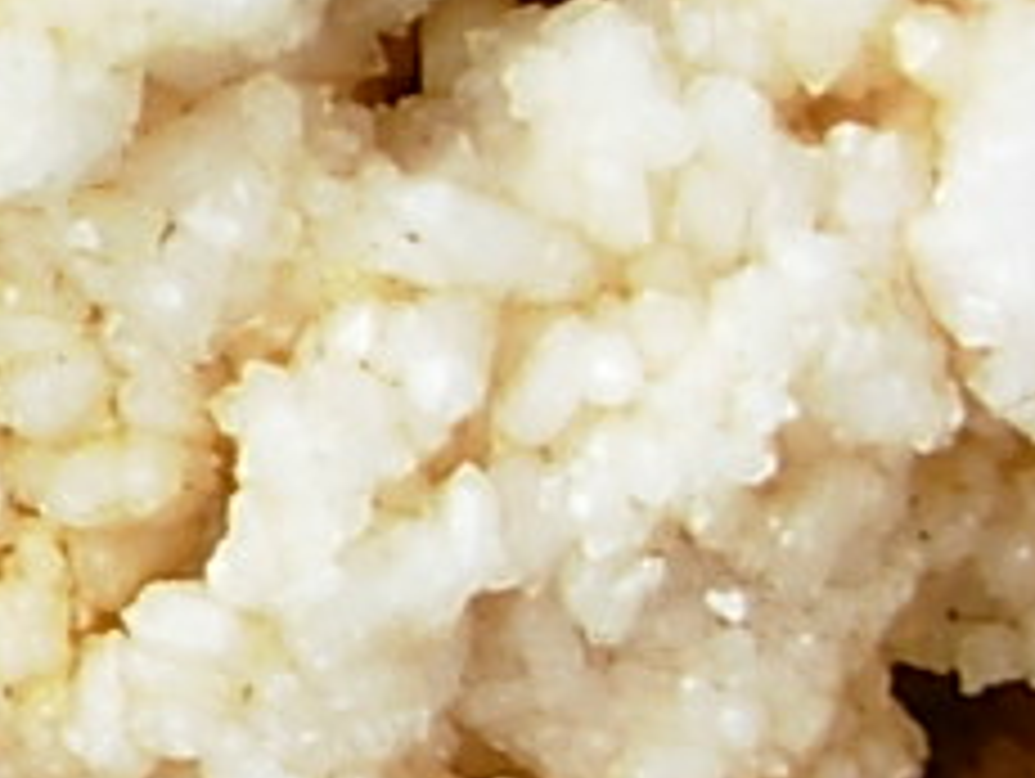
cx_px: -868
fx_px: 5058
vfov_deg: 8.8
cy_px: 279
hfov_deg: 10.9
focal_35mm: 169
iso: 50
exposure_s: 1/114
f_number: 2.9
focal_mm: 6.3
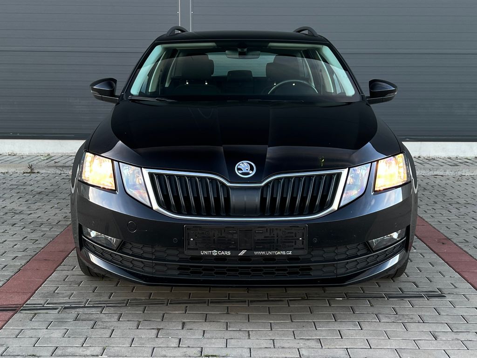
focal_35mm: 26
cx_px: 238
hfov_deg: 67.3
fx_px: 358
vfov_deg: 53.1
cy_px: 179
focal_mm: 5.7
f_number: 1.5
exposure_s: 1/83
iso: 64
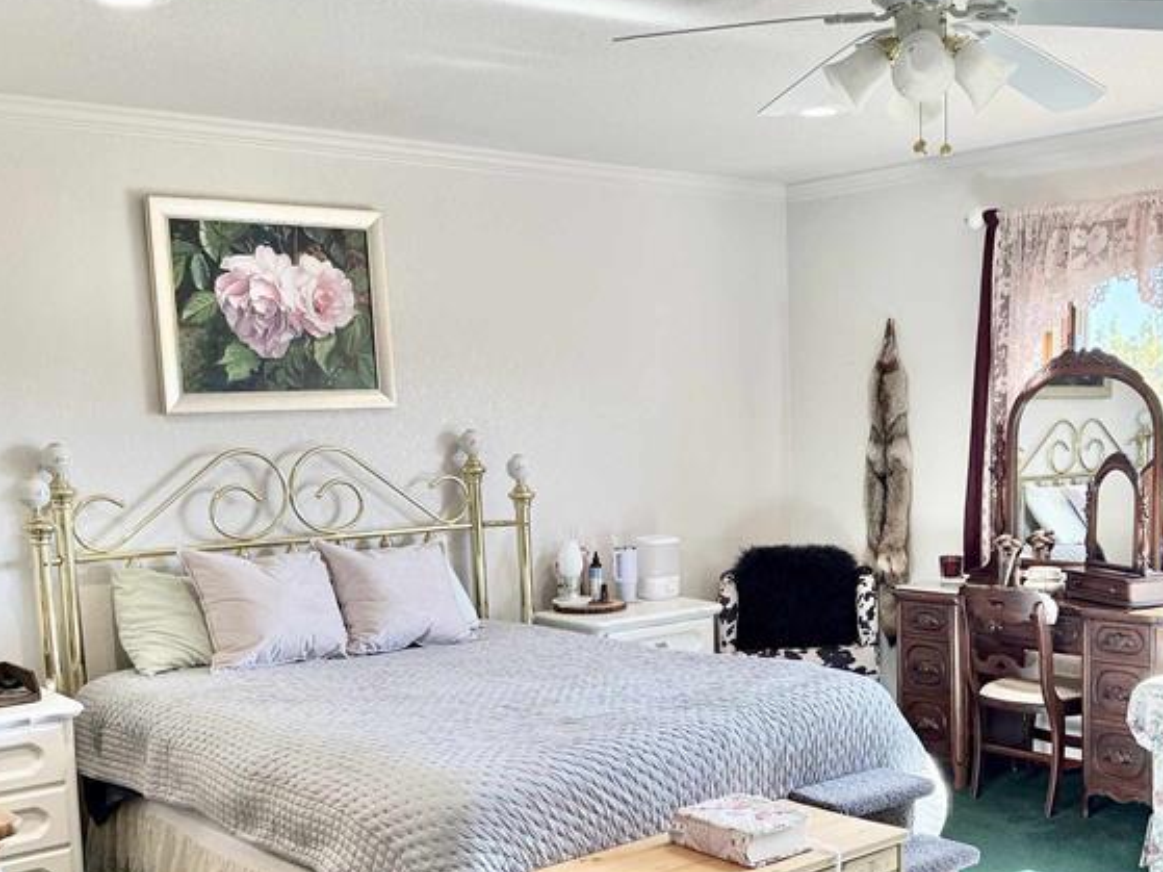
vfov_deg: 32.5
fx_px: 1478
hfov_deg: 42.7
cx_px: 722
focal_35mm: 44
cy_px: 601
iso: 125
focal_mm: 6.76
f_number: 1.78
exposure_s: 1/240
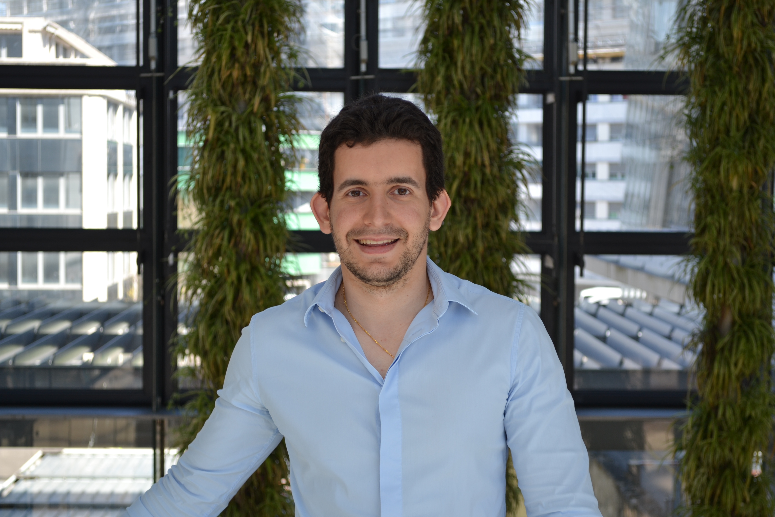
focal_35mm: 69
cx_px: 388
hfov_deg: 29.2
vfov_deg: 19.7
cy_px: 258
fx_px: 1485
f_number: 5.3
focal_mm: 46
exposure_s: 1/100
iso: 100
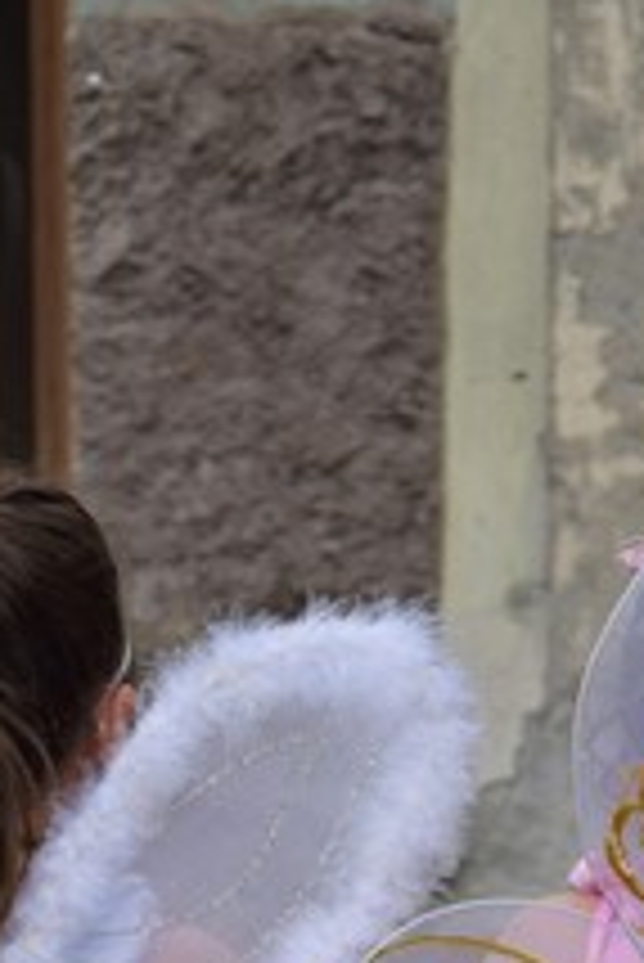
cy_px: 1314
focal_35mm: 314
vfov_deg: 6.5
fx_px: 8411
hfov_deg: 4.4
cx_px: 376
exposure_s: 1/320
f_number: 5.3
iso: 200
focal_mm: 70
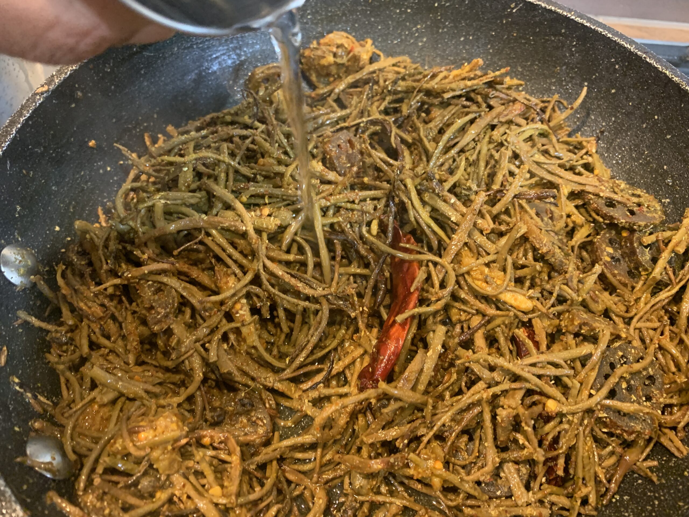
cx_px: 344
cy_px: 258
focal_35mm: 26
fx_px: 518
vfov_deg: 53.1
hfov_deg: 67.3
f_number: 1.8
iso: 400
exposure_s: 1/25
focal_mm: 4.25
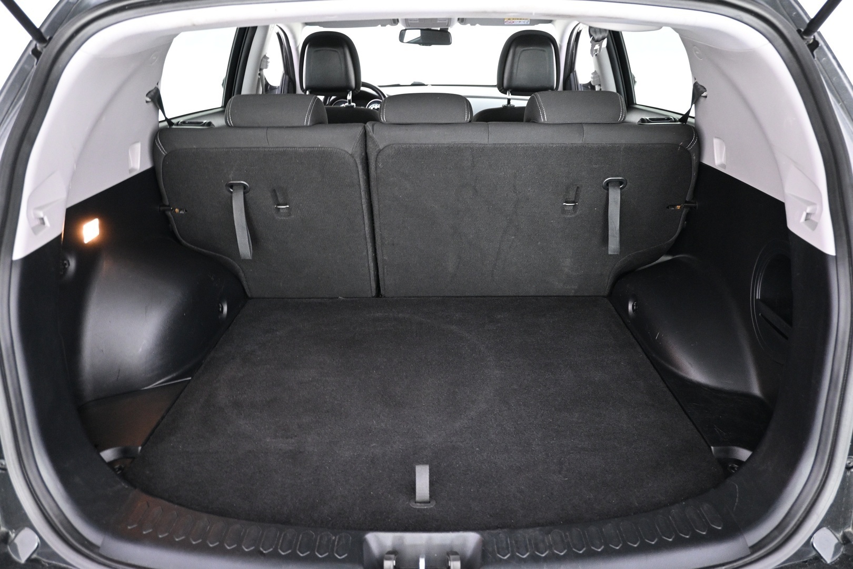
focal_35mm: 26
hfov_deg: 68.9
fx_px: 622
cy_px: 284
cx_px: 426
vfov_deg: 49.1
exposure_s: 1/13
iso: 1600
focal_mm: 17.5
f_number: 3.5
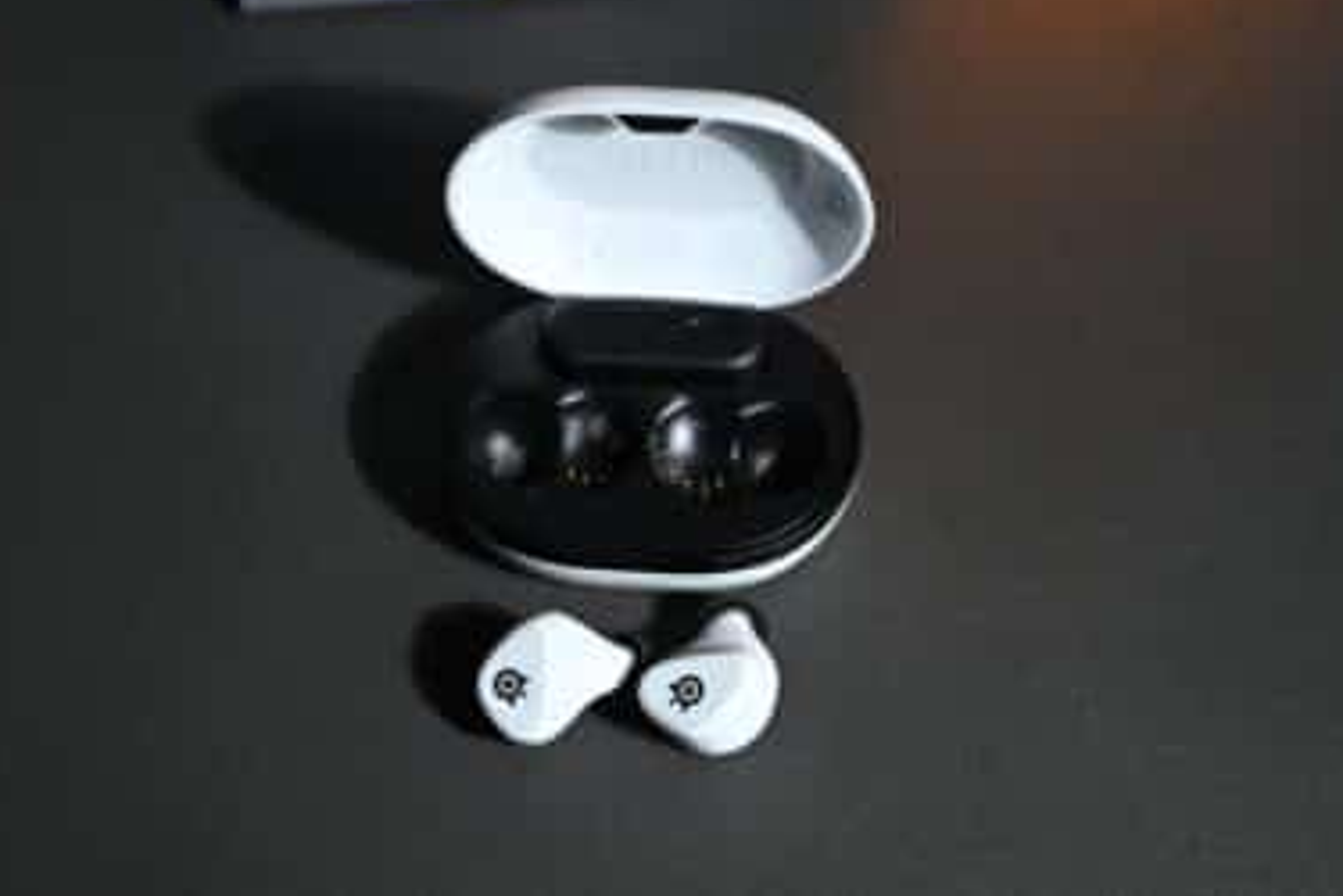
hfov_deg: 26.0
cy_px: 437
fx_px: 2910
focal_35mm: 78
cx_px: 652
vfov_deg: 17.5
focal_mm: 75
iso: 1000
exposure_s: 1/80
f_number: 7.1
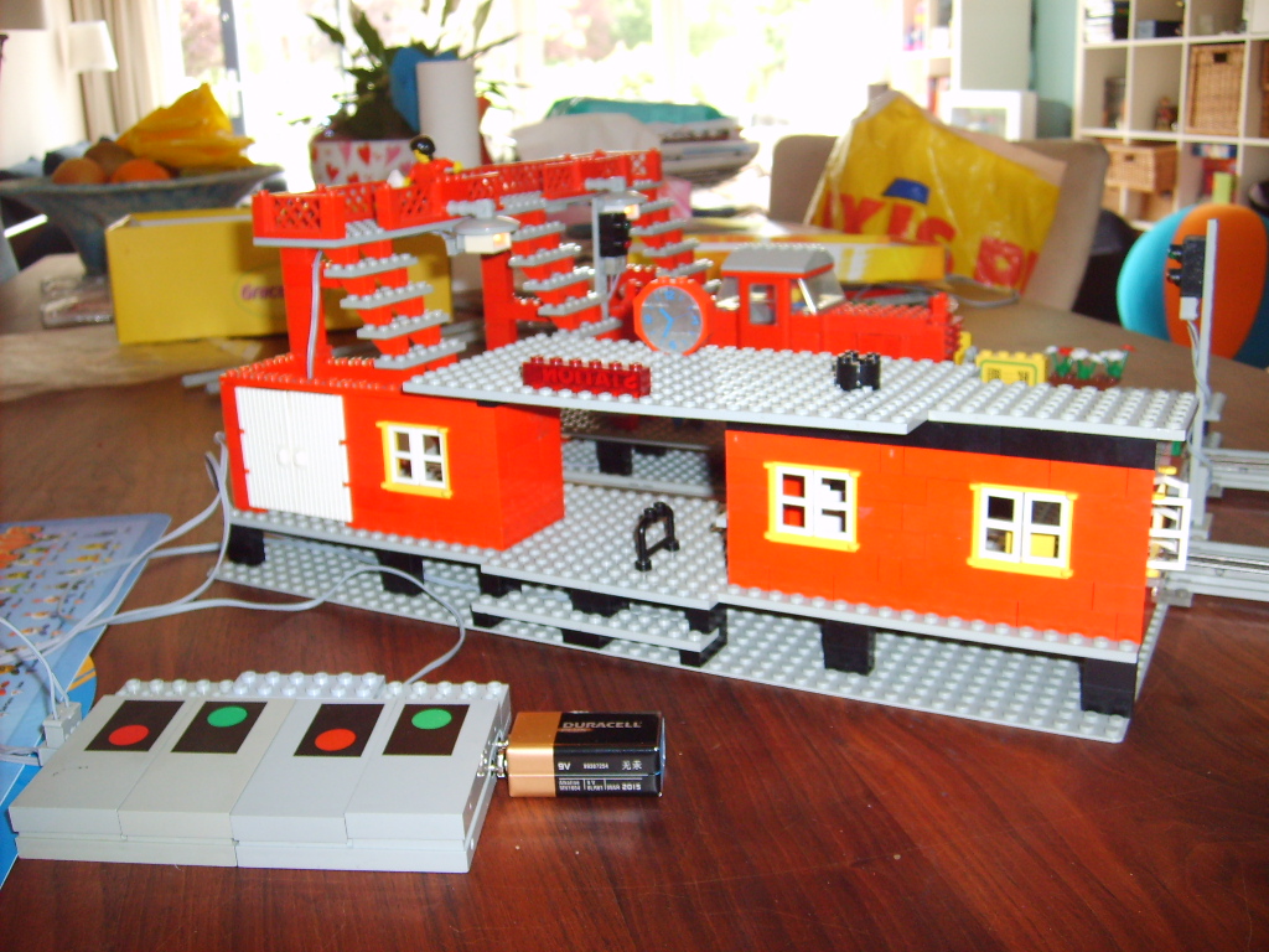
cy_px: 476
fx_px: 1283
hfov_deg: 52.6
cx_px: 634
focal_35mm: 35
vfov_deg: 40.7
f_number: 2.8
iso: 100
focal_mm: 5.8
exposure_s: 1/45
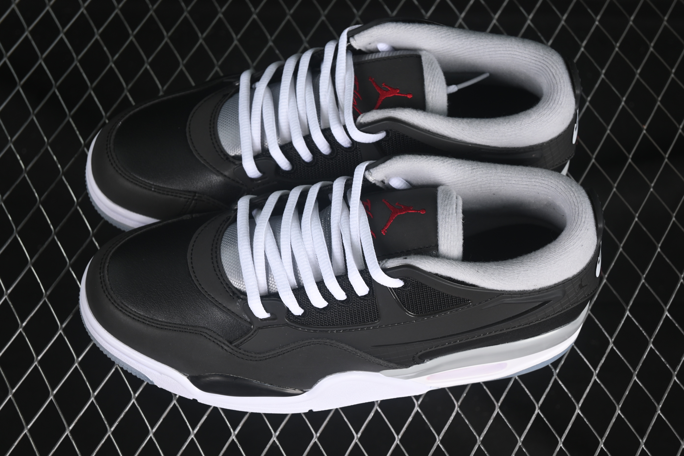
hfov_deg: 27.0
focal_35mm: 75
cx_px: 342
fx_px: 1425
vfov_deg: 18.2
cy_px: 228
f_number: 6.3
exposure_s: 1/50
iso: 160
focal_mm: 50
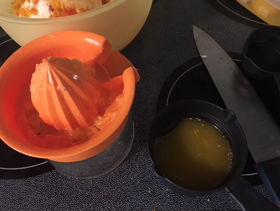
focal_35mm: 33
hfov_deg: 55.3
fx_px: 267
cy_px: 112
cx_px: 134
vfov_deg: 43.0
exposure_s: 1/15
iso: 400
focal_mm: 4.15
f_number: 2.2
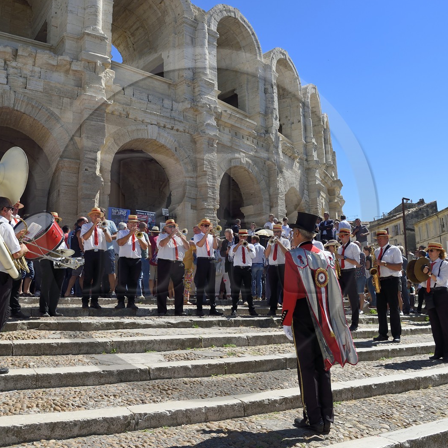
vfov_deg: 52.5
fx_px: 454
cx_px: 202
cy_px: 224
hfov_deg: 52.4
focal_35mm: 31
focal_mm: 24
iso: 200
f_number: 9
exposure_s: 1/500
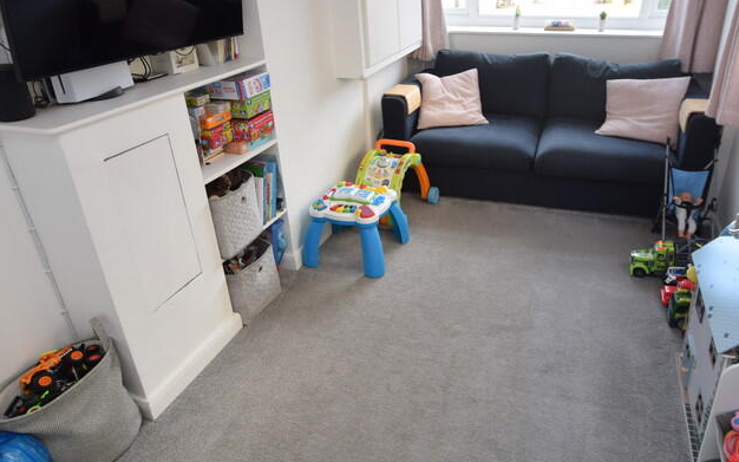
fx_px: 503
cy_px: 212
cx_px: 431
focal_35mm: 25
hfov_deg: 72.0
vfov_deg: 49.2
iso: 400
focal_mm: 10
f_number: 5
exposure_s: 1/100
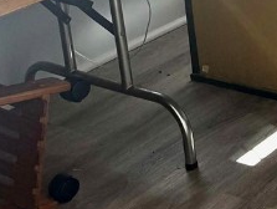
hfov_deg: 14.8
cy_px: -175
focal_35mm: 110
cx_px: 544
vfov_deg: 12.3
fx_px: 882
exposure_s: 1/390
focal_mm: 6.76
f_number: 1.78
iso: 80
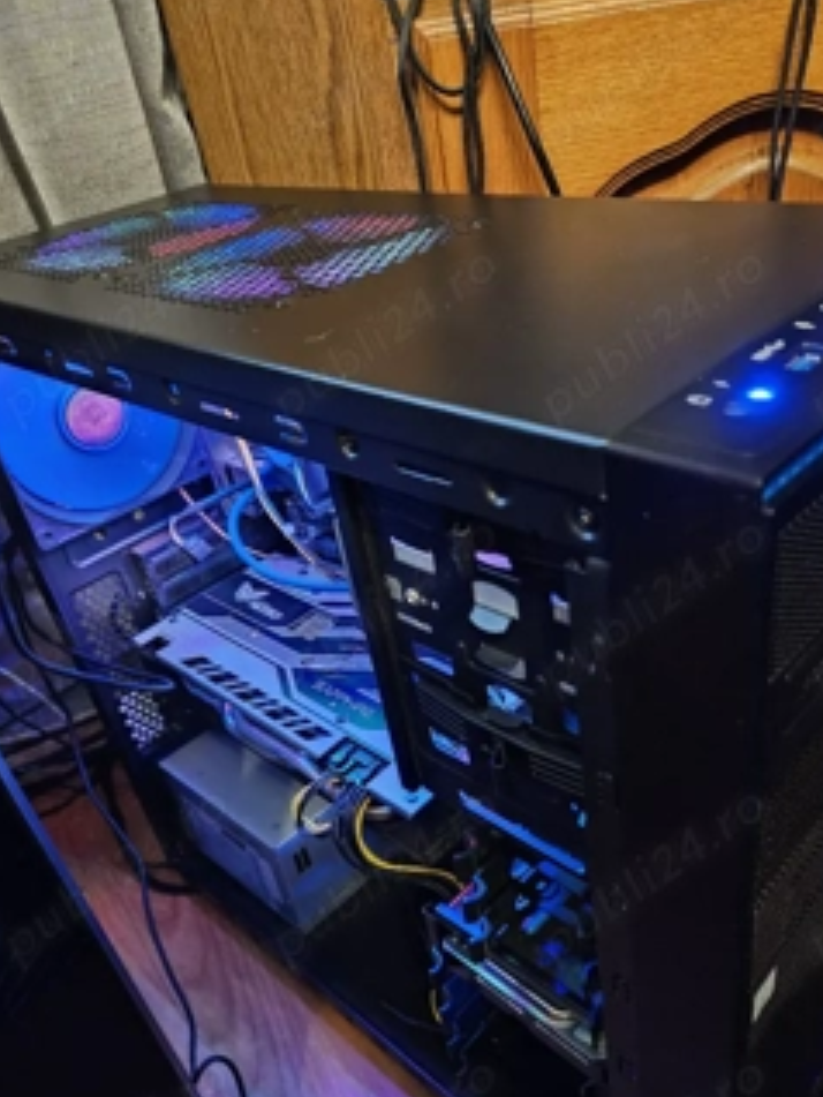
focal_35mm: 29
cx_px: 453
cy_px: 647
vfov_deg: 61.2
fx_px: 919
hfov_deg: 48.2
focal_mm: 5.4
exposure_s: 1/25.1
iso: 1600
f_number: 1.8
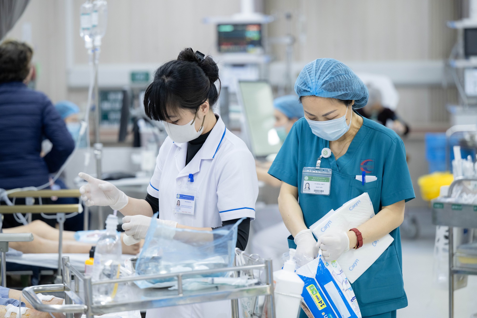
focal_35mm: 104
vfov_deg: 13.2
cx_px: 238
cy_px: 159
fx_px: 1378
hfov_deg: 19.6
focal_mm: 104
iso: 1600
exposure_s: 1/250
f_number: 3.2
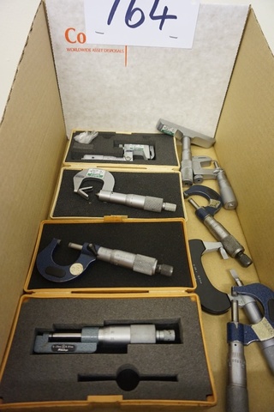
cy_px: 206
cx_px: 137
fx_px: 274
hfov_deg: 53.1
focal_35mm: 24
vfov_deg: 73.7
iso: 1600
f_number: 3.5
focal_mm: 16
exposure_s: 1/60
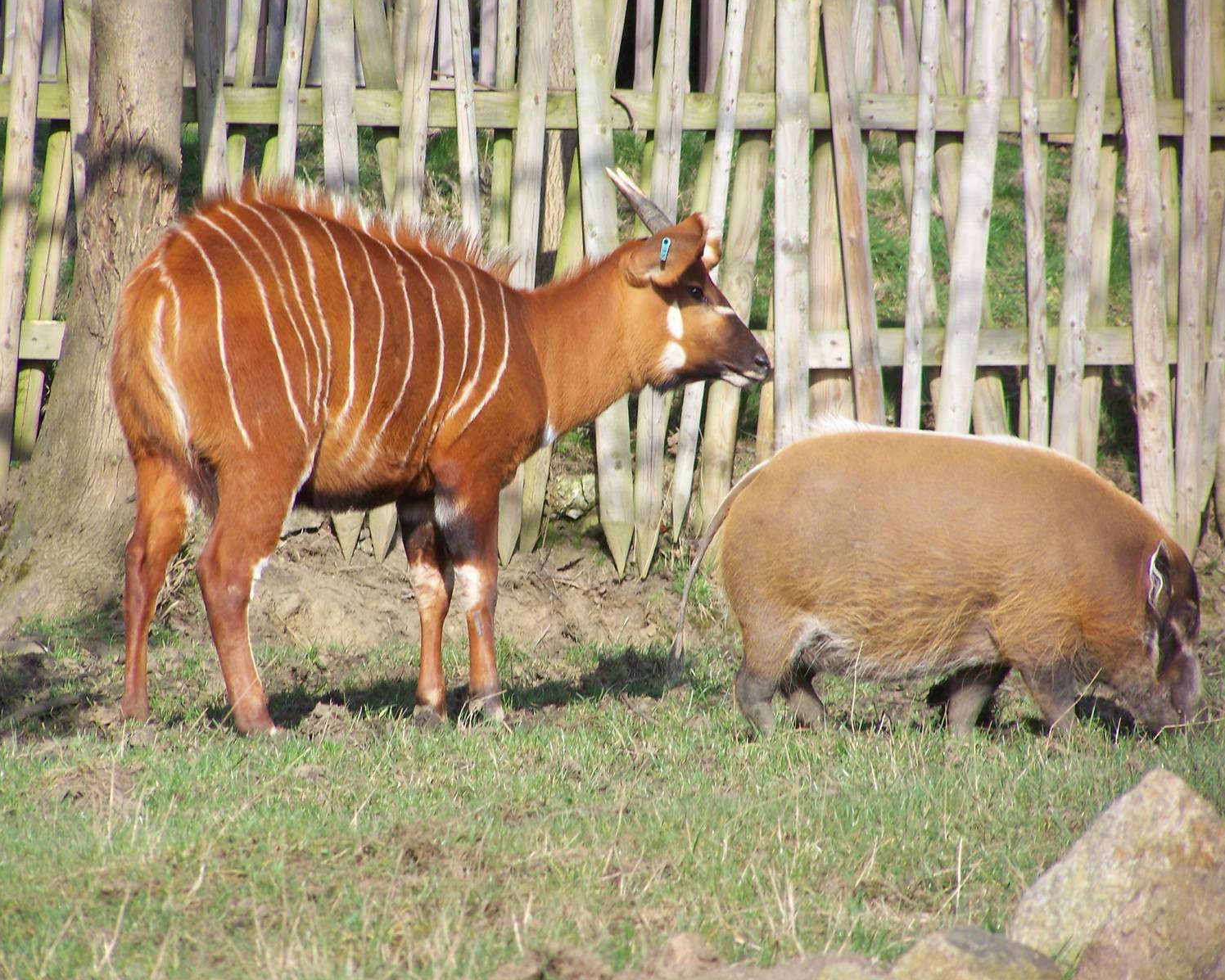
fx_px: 12001
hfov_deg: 5.8
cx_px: 602
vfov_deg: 4.7
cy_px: 490
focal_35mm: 331
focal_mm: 52.6
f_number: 3.4
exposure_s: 1/400
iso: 64
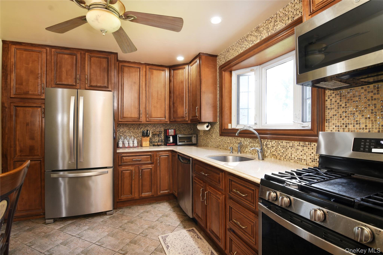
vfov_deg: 72.0
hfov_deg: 95.0
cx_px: 192
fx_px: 176
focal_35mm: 16
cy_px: 128
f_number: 9
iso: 320
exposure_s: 1/15
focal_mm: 11
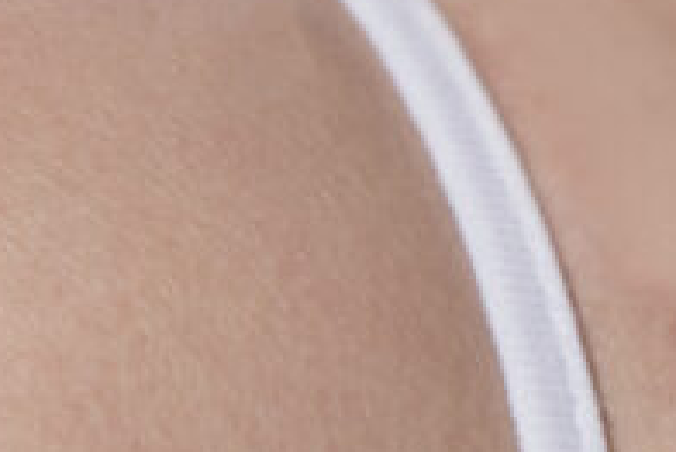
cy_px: 328
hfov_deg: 6.5
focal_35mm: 313
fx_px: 5882
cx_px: 973
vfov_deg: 4.4
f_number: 6.3
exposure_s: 1/125
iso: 160
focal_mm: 60
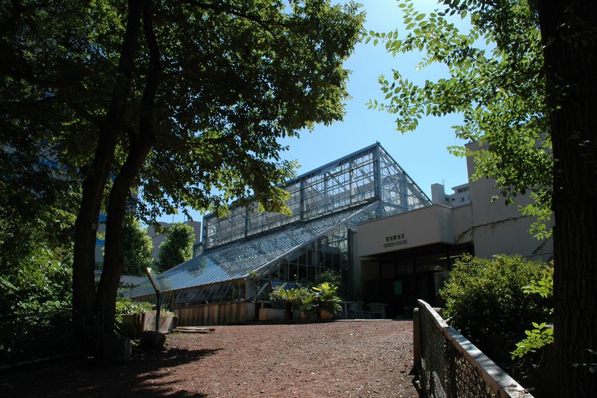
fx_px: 448
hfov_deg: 67.4
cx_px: 298
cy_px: 199
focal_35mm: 27
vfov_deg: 47.9
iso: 200
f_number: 11
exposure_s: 1/250
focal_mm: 18
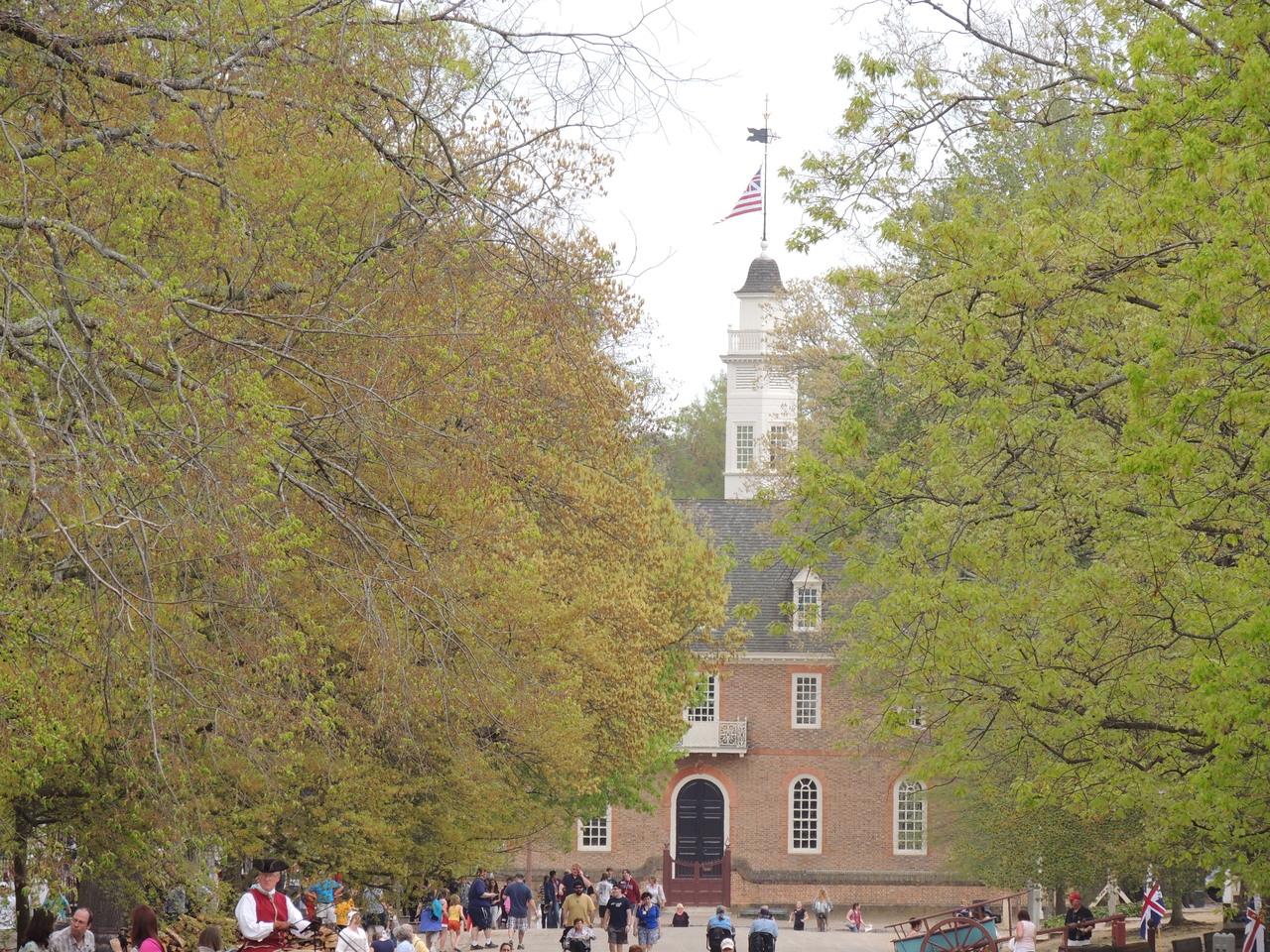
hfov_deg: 5.0
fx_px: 14675
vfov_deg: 3.7
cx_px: 635
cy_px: 476
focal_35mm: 400
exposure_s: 1/250
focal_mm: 71.3
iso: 125
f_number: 4.8
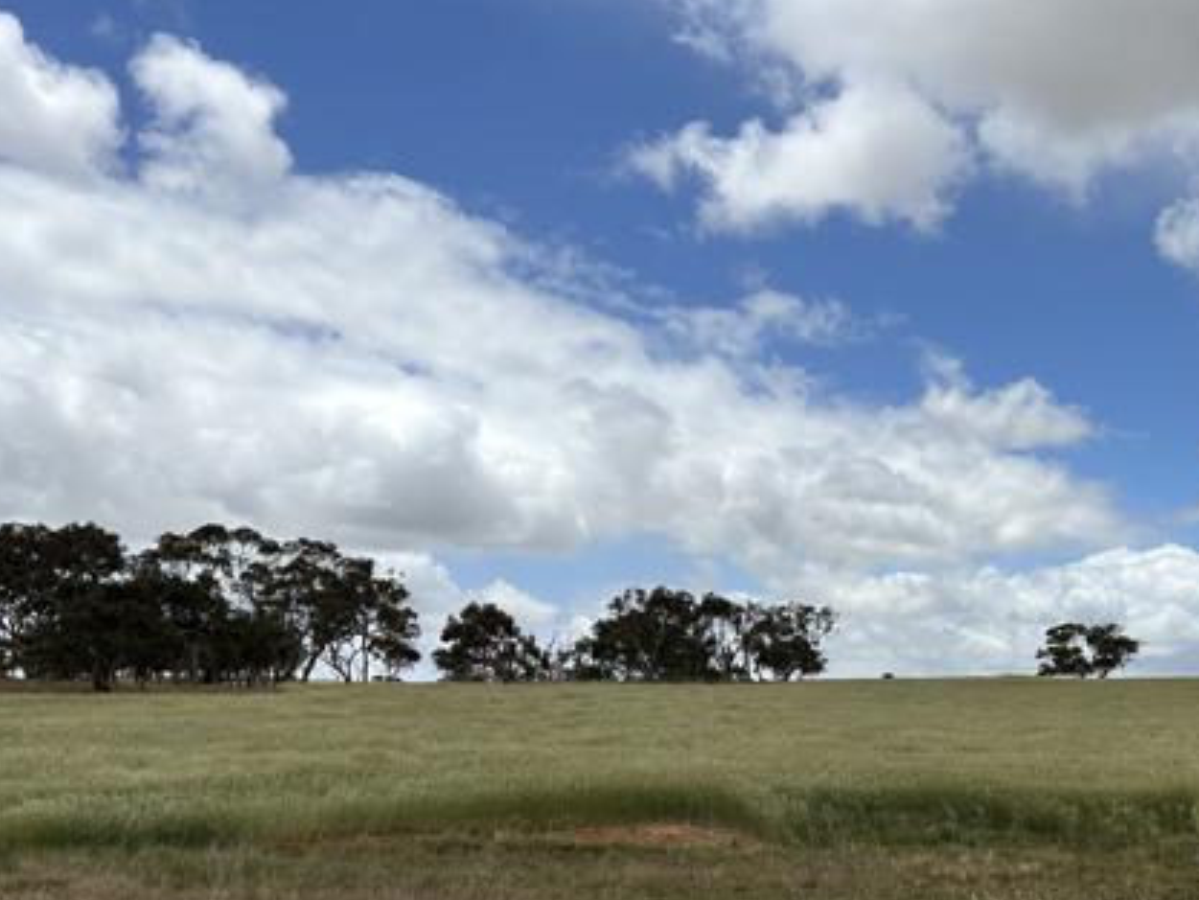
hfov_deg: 43.0
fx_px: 1490
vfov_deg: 32.6
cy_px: 735
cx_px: 830
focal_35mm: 43
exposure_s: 1/7463
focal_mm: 5.7
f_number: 1.5
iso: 50
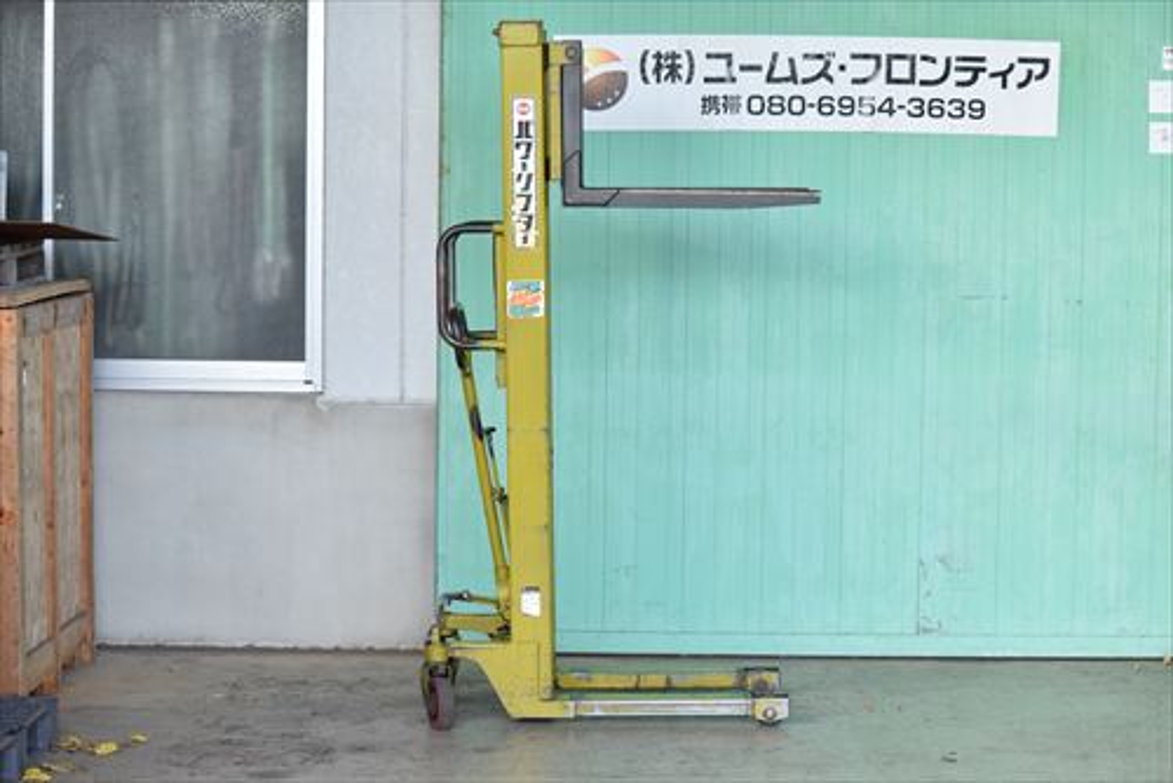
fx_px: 2690
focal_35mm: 82
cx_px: 586
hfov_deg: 24.6
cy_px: 392
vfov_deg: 16.6
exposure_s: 1/640
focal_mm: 55
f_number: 6.3
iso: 1250
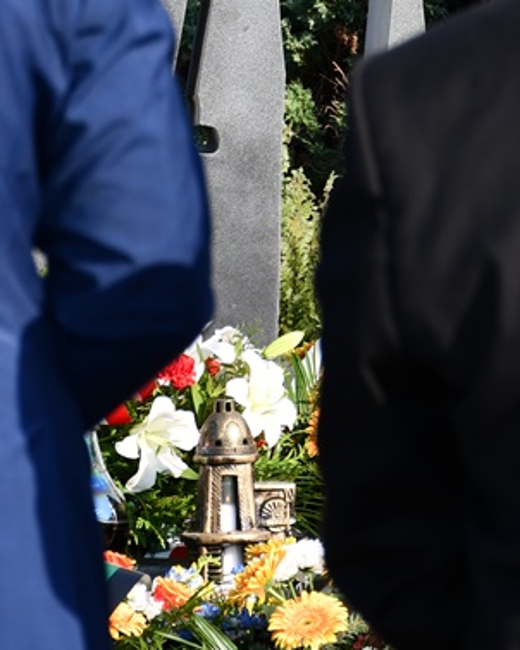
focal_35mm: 334
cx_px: 341
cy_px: -213
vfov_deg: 5.8
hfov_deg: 4.6
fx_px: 6431
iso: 100
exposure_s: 1/250
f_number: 6.3
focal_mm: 75
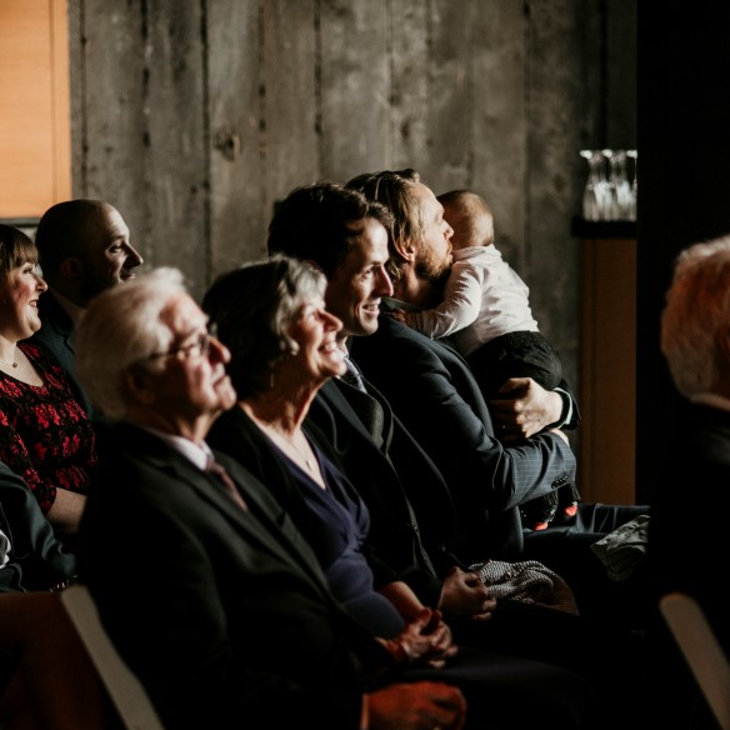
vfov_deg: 12.8
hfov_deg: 12.8
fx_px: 3245
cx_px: 308
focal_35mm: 136
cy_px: 528
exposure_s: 1/320
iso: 500
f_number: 2
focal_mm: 85
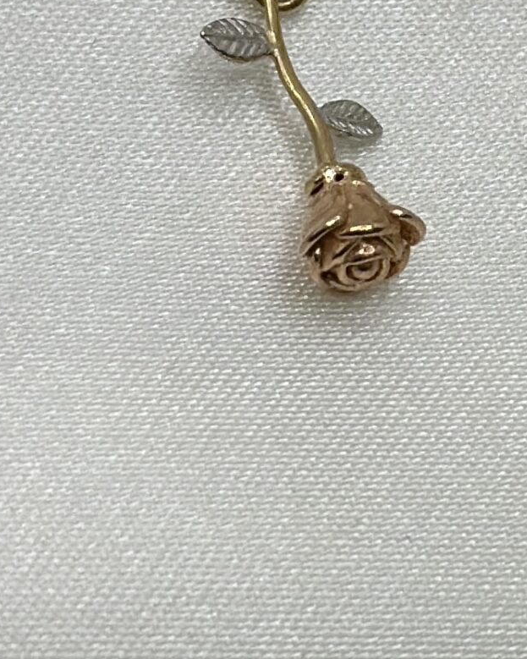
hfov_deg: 9.9
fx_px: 3003
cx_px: 585
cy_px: 45
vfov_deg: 12.4
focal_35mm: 154
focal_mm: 6.86
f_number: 1.78
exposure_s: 1/1916
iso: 80
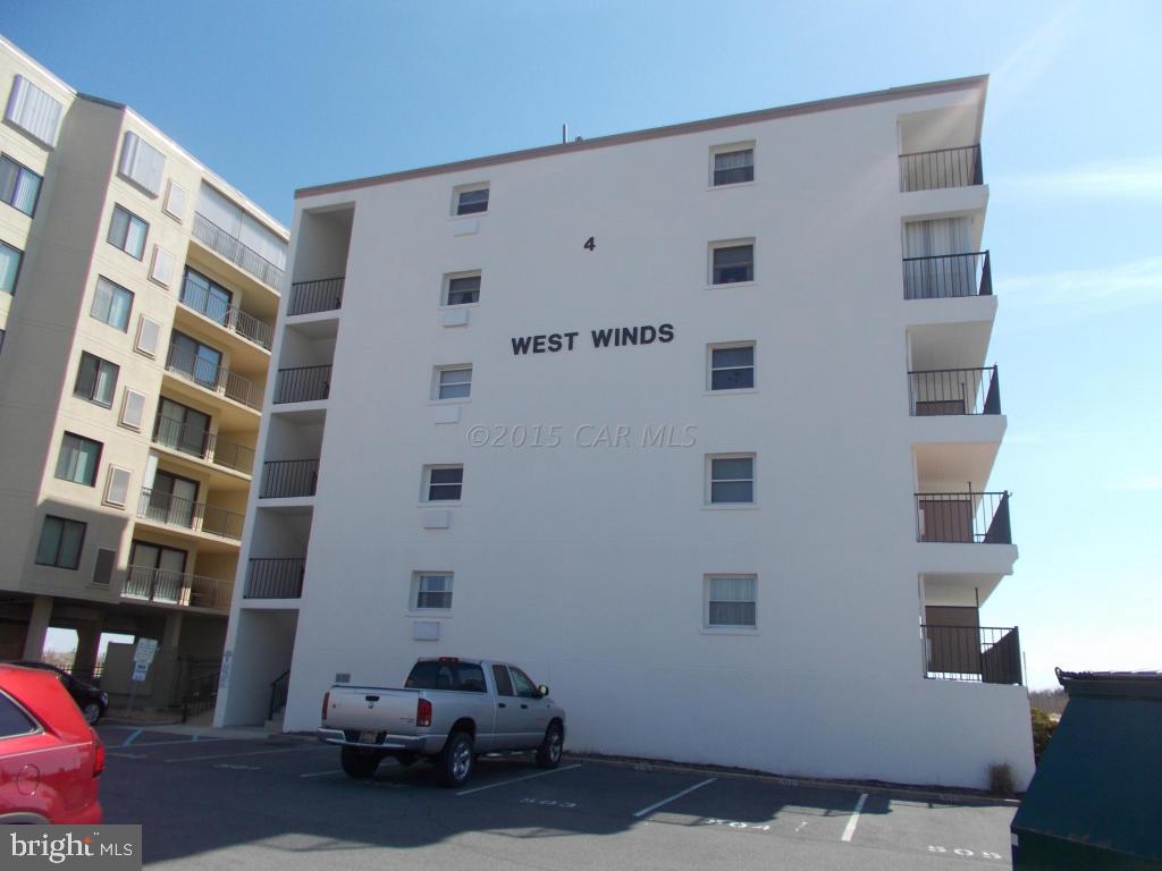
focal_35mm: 26
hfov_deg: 67.3
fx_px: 873
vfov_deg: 53.1
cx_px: 581
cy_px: 436
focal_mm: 4.6
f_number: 8
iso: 80
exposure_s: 1/125
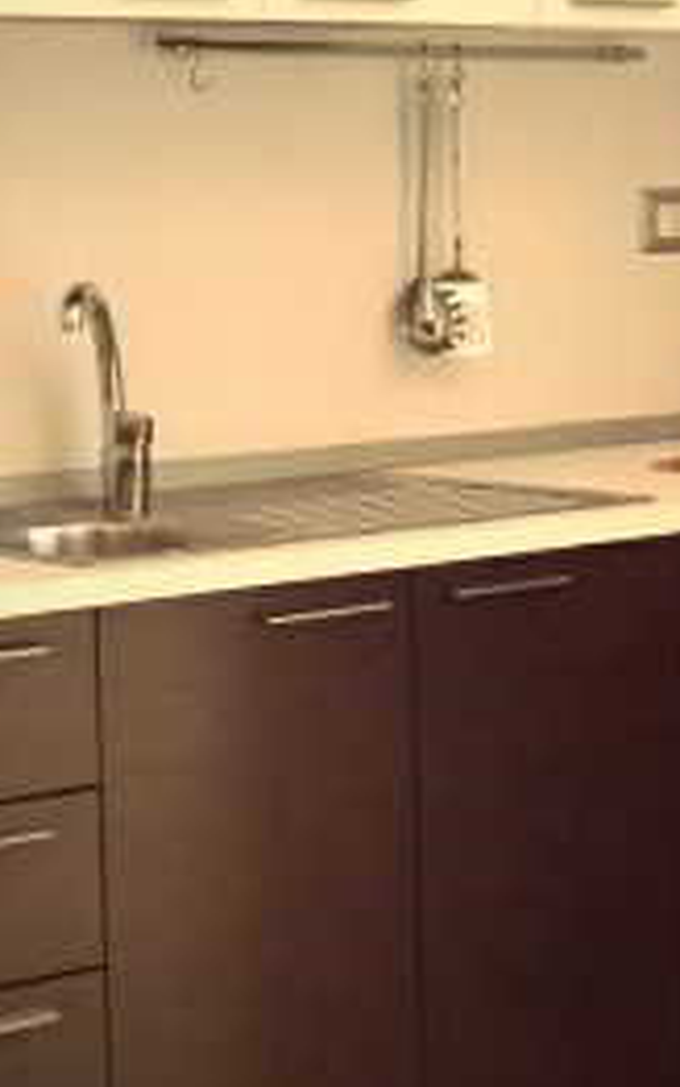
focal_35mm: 113
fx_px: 3347
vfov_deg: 18.3
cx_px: 858
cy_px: 259
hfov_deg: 11.3
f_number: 2.8
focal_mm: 7.4
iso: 80
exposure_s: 1/40
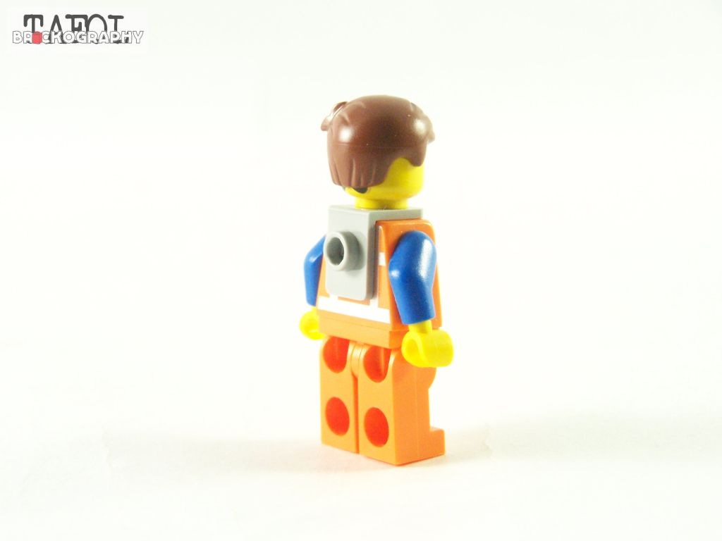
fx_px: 2190
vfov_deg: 14.1
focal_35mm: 105
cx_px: 361
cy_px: 270
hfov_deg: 18.7
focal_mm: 17.5
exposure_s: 1/60
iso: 400
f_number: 3.6
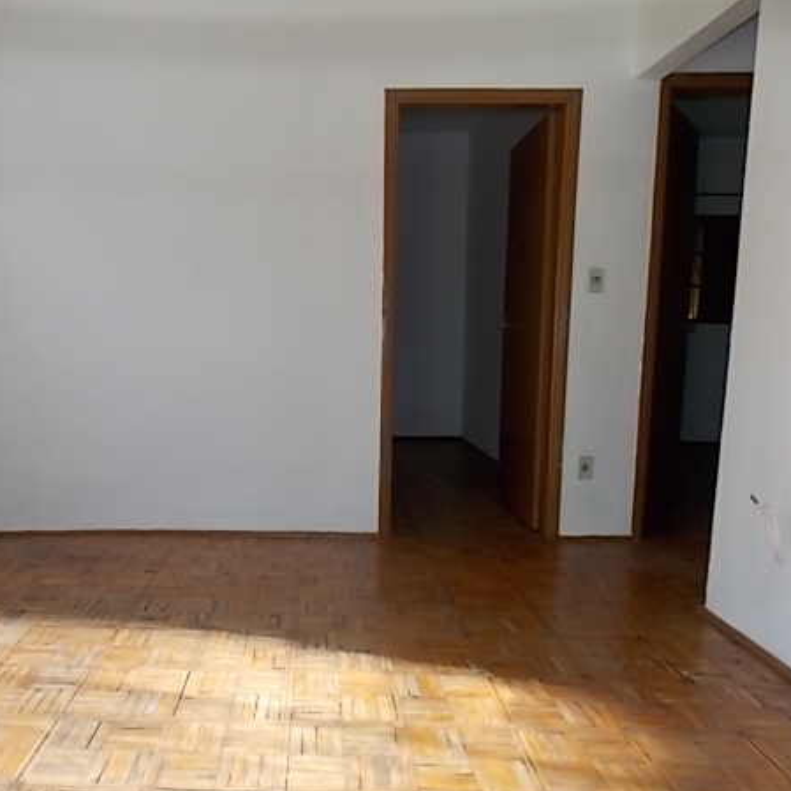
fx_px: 750
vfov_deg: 55.6
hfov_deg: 55.0
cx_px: 299
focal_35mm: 29
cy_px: 418
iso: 80
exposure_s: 1/80
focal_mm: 4
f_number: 3.1
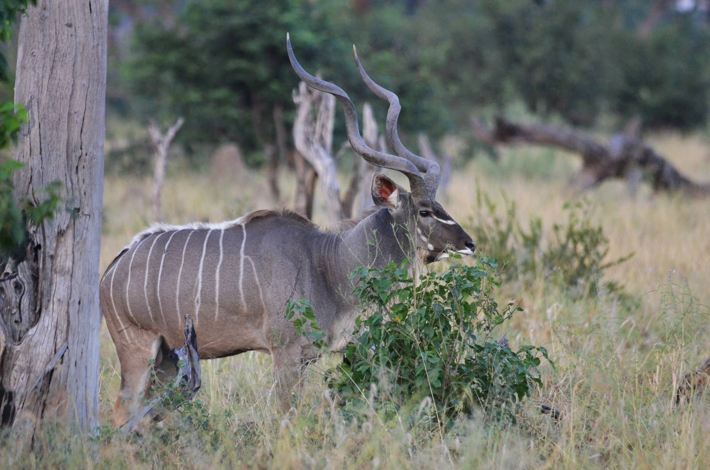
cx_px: 355
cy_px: 235
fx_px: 14762
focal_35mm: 750
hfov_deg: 2.8
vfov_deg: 1.8
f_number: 6.3
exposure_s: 1/640
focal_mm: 500
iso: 2500
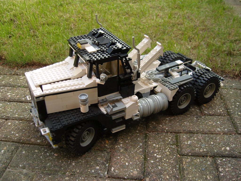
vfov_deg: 41.8
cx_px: 120
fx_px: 237
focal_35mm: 34
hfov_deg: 54.0
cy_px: 90
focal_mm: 7.3
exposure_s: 1/60
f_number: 2.8
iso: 100
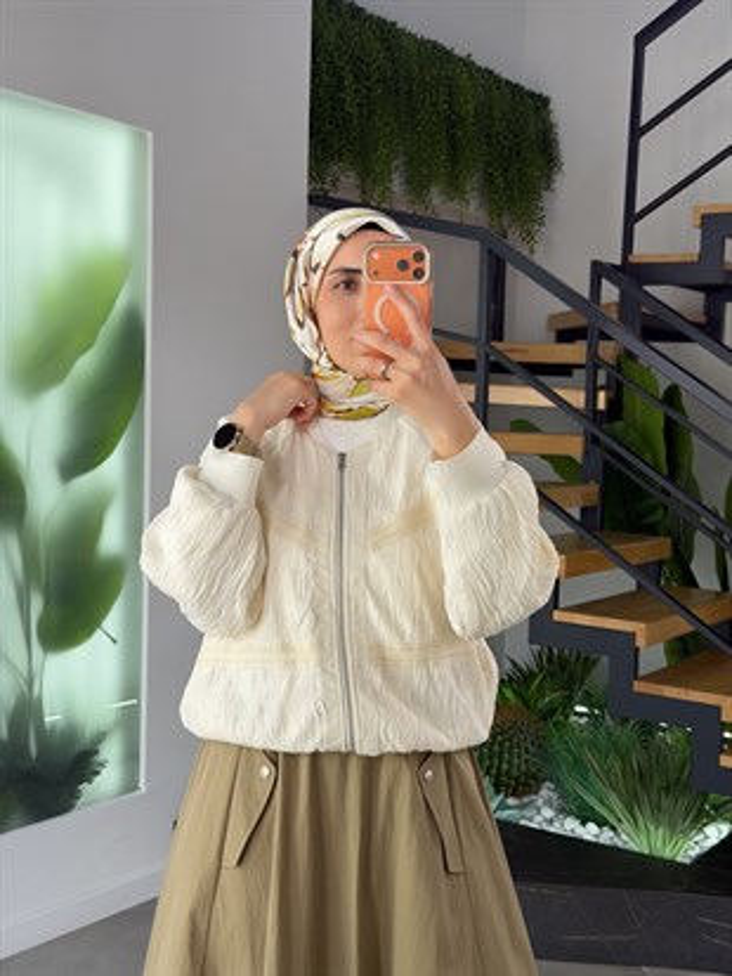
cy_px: 488
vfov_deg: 39.6
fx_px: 1353
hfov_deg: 30.3
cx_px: 366
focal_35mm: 48
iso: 64
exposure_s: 1/326
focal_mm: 6.76
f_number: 1.78
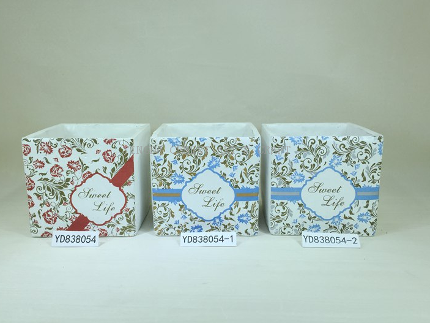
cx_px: 207
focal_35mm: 33
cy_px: 150
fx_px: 410
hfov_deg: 55.3
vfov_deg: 42.9
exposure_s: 1/507
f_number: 2.2
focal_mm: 4.15
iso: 32
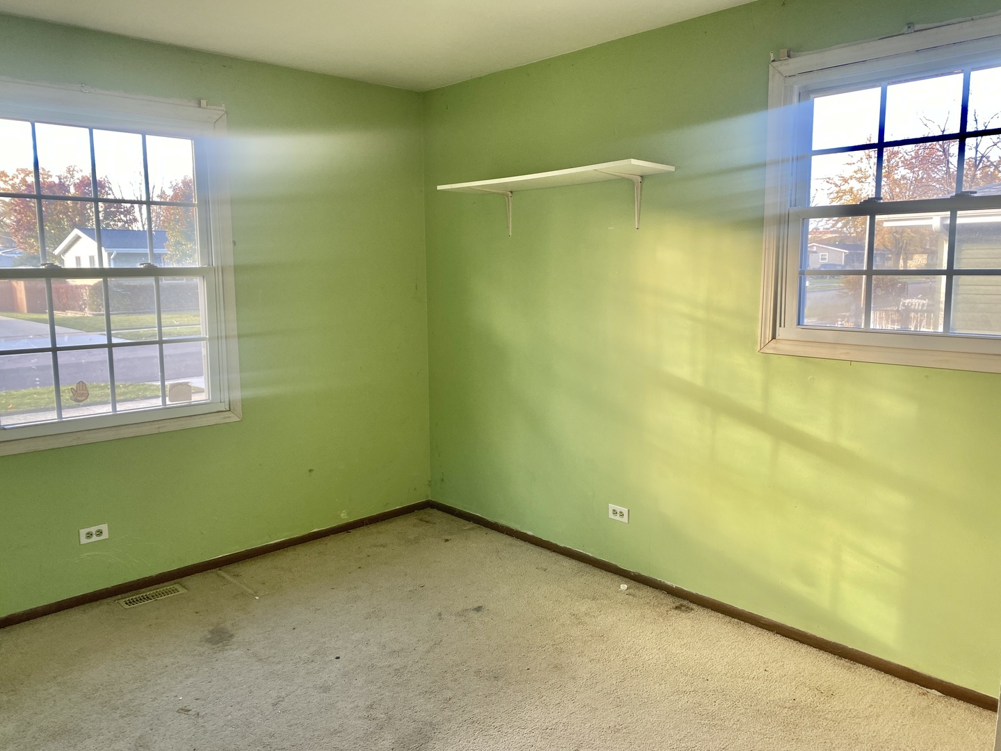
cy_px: 376
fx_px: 752
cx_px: 500
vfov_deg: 53.1
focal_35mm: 26
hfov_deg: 67.3
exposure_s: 1/60
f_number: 1.8
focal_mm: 4.25
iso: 80
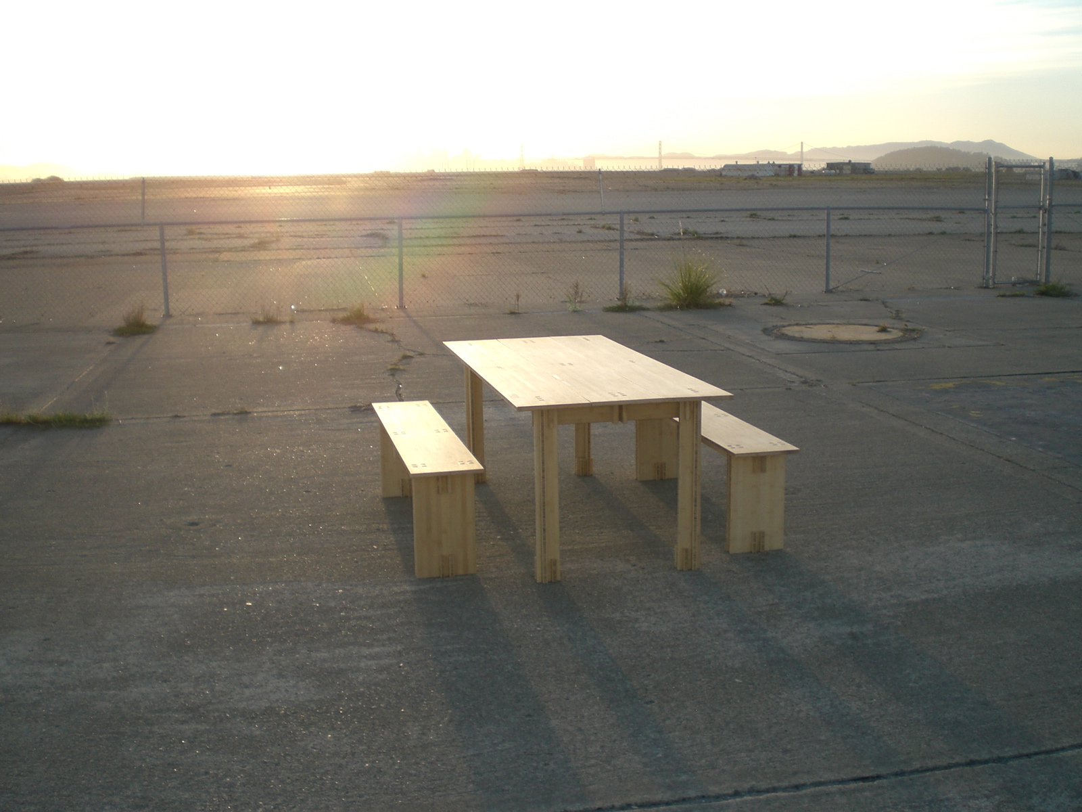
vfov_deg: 37.7
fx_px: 1188
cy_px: 406
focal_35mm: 38
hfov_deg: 49.0
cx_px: 541
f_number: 3.1
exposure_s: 1/250
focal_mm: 6.3
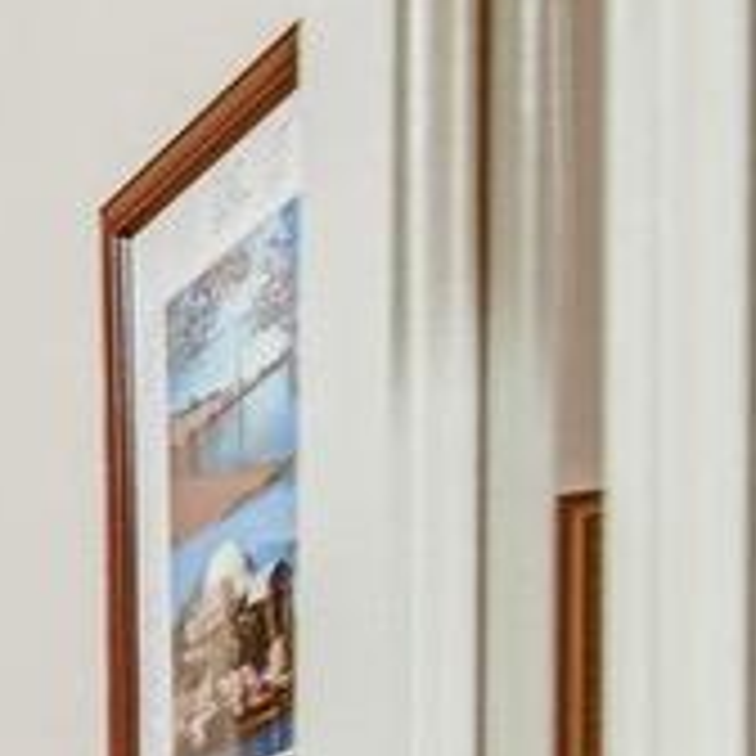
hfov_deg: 7.8
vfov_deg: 12.7
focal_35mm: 124
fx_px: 3064
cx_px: -2408
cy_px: 1388
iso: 400
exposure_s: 1/2.5
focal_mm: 17
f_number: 8
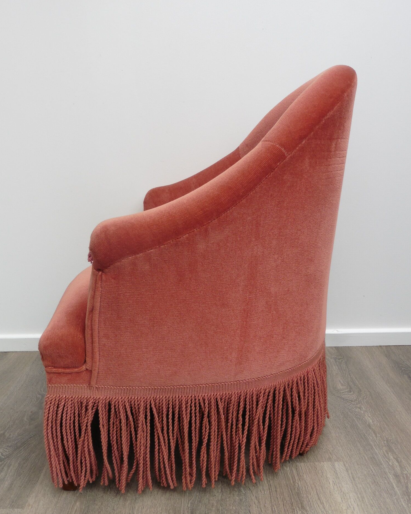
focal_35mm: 29
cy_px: 263
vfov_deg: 60.4
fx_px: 441
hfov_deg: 50.0
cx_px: 211
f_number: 3.4
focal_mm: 4.8
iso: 100
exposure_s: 1/80
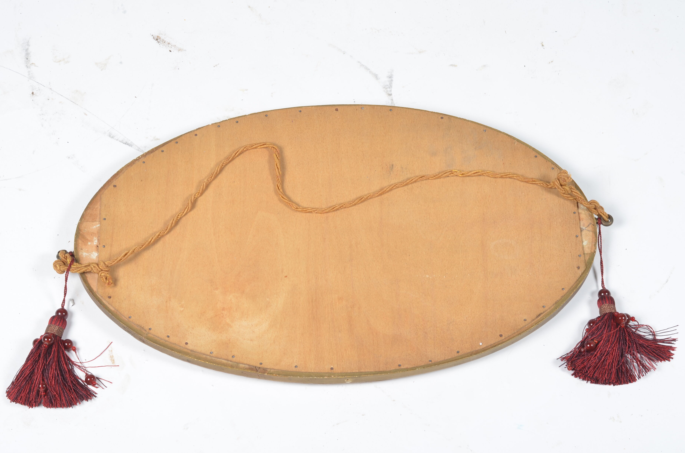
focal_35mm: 75
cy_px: 226
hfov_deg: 27.0
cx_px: 342
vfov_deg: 18.1
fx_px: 1424
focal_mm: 50
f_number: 11
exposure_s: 1/125
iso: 100
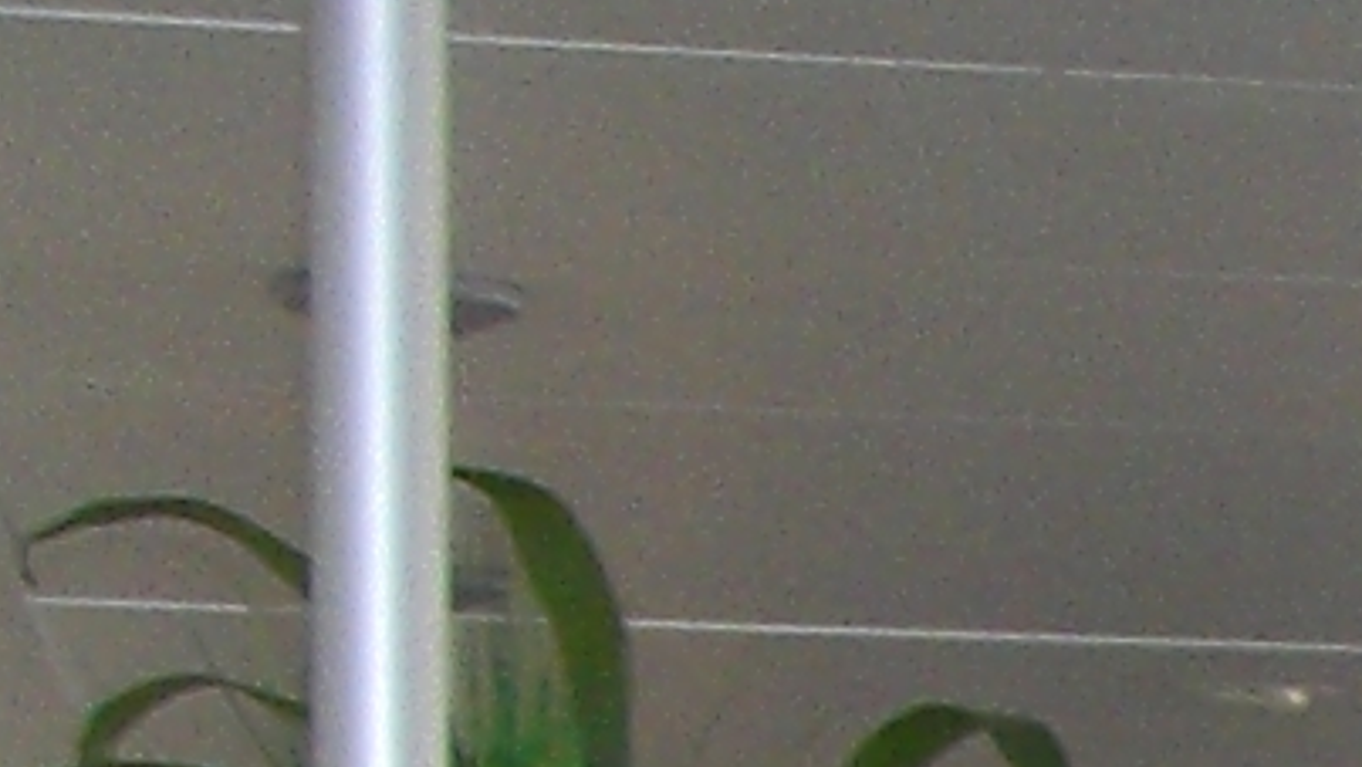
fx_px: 9501
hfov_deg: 7.2
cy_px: 2943
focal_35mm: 263
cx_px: 4238
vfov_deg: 4.3
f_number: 2.7
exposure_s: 1/60
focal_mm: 6.2
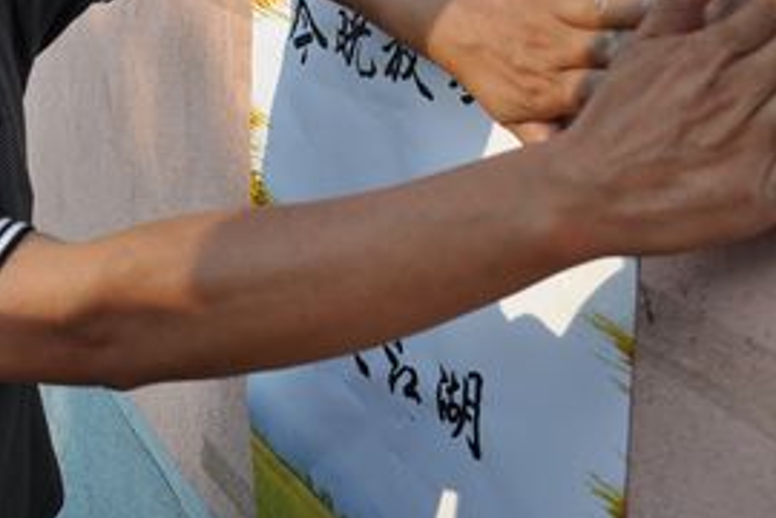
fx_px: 1315
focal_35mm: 61
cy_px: 55
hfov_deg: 32.1
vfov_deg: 21.8
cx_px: 164
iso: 200
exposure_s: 1/500
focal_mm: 22
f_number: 5.6
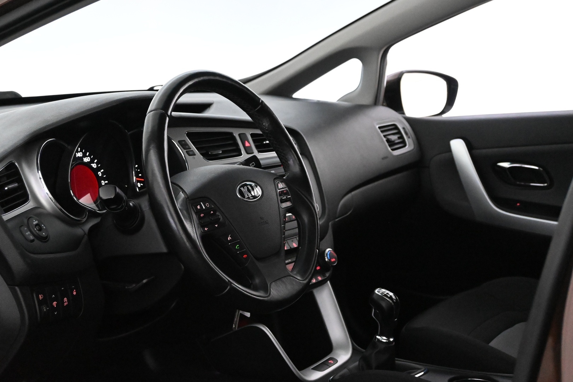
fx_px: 931
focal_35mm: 58
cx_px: 286
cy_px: 191
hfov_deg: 34.2
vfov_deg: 23.2
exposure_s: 1/60
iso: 10000
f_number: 5.6
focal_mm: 39
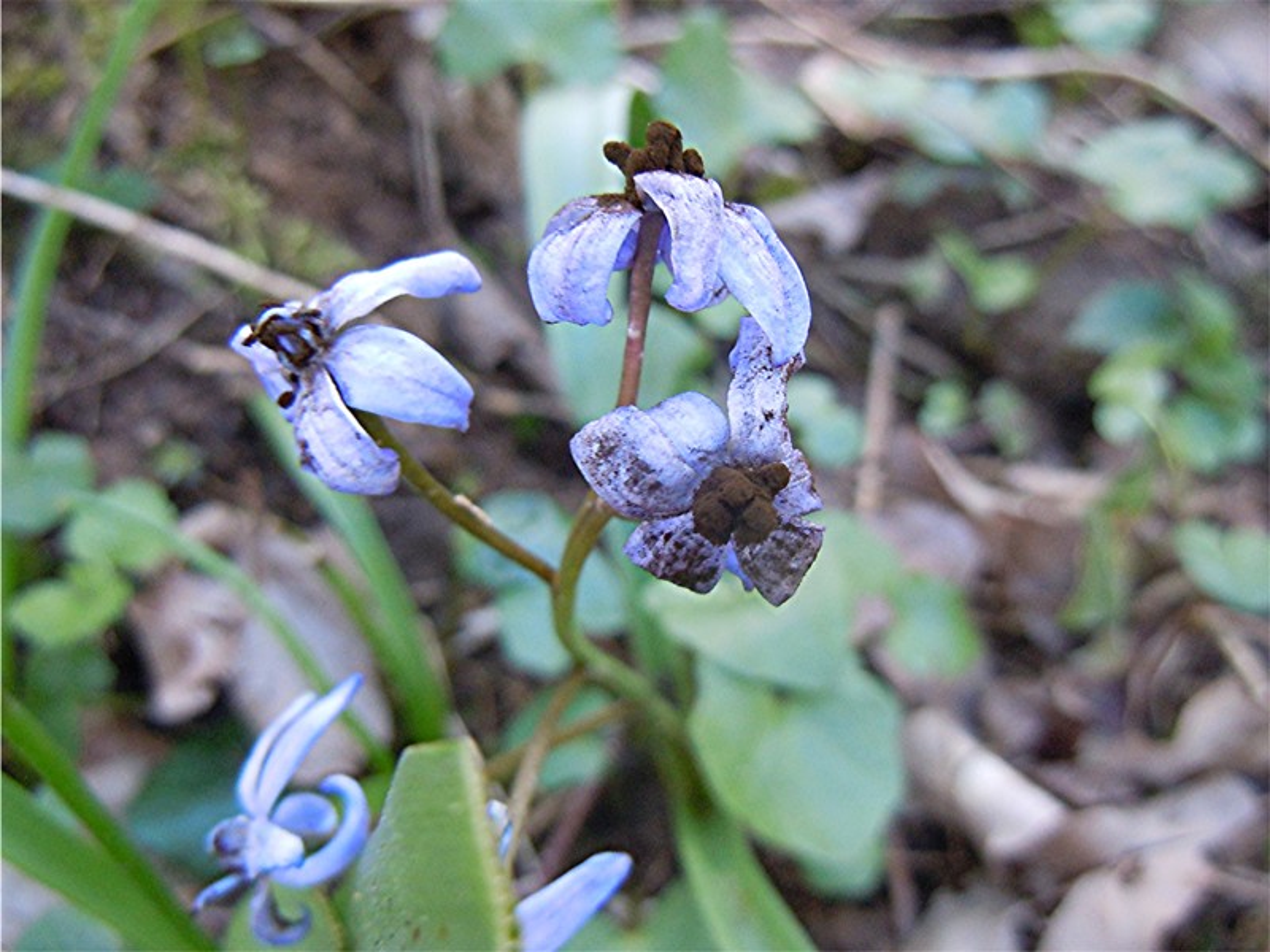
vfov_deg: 46.8
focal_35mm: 30
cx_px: 635
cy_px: 476
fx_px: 1101
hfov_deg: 60.0
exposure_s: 1/60
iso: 400
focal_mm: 5.4
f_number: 3.5
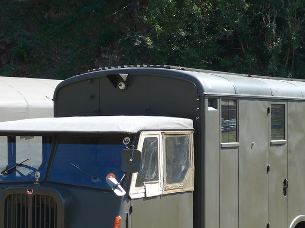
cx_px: 140
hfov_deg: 20.9
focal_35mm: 94
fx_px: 828
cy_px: 175
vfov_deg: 15.6
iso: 80
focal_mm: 9
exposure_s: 1/500
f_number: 2.8
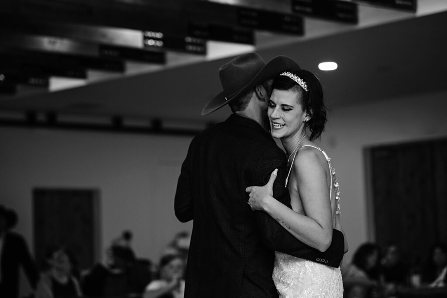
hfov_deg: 19.5
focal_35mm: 105
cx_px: 224
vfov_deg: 13.0
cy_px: 149
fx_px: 1303
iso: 1250
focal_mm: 105
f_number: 2.8
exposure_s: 1/200
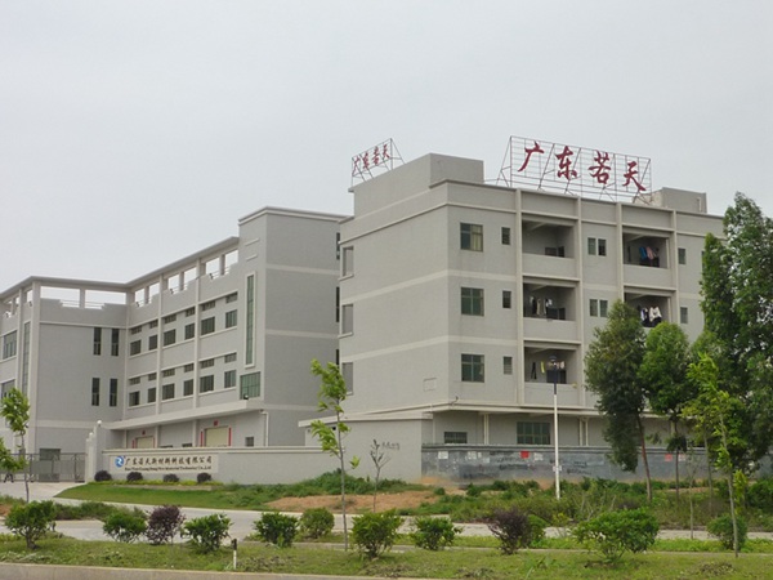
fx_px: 1318
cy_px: 290
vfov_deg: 24.8
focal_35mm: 59
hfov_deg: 32.7
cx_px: 386
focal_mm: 5.3
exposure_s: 1/500
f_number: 3.5
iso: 125
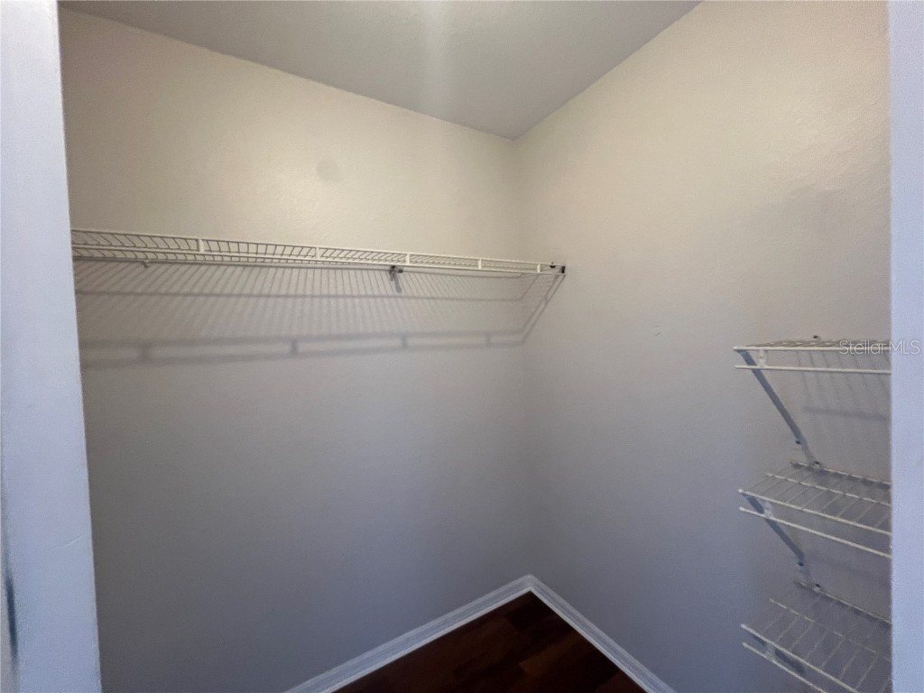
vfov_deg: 89.9
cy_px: 346
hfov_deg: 106.2
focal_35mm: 13
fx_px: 347
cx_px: 462
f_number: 1.8
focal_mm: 1.57
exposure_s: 1/120
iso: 200
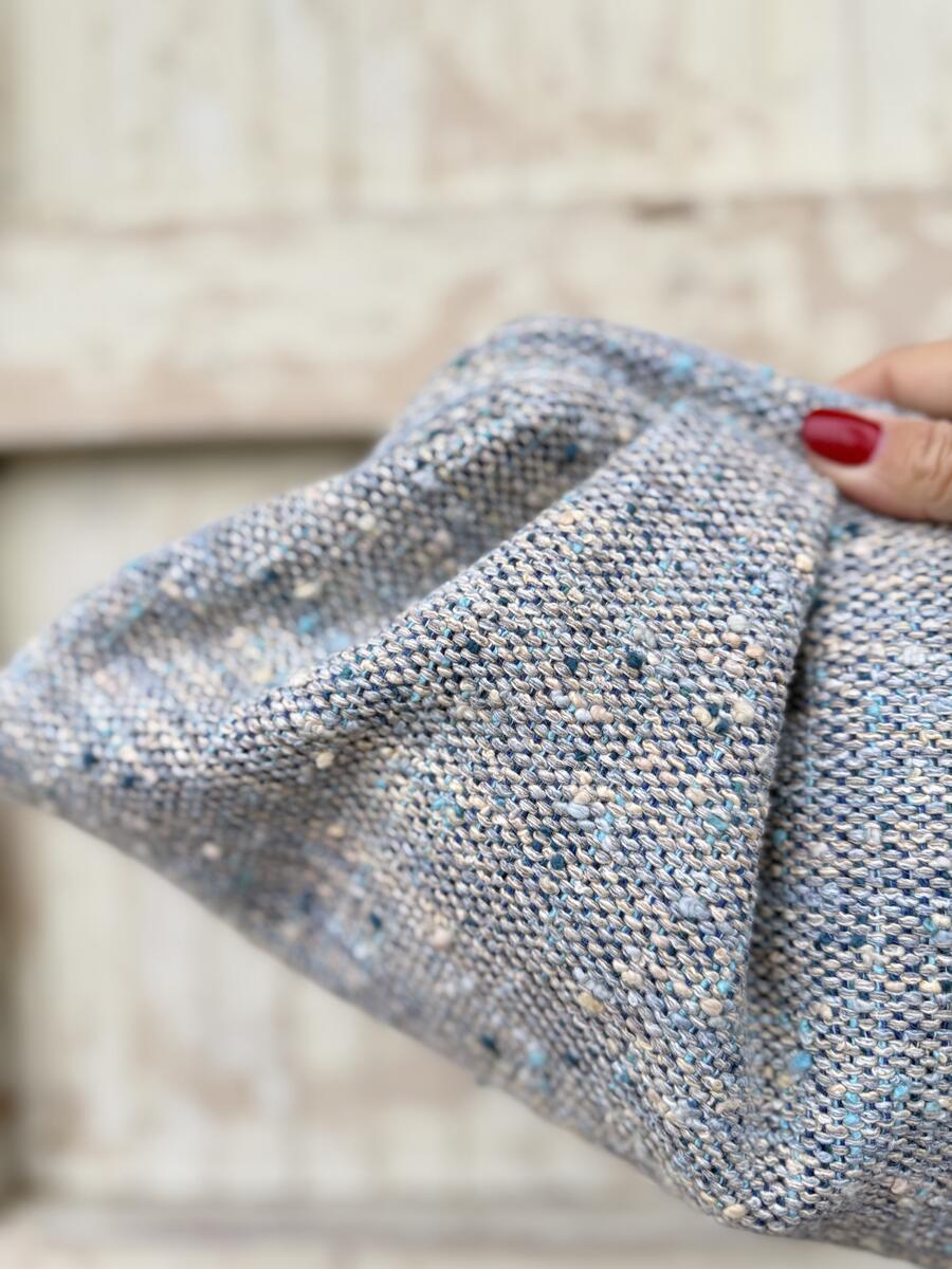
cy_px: 634
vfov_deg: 71.6
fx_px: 880
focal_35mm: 24
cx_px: 476
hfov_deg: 56.8
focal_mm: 6.76
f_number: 1.78
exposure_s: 1/121
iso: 100
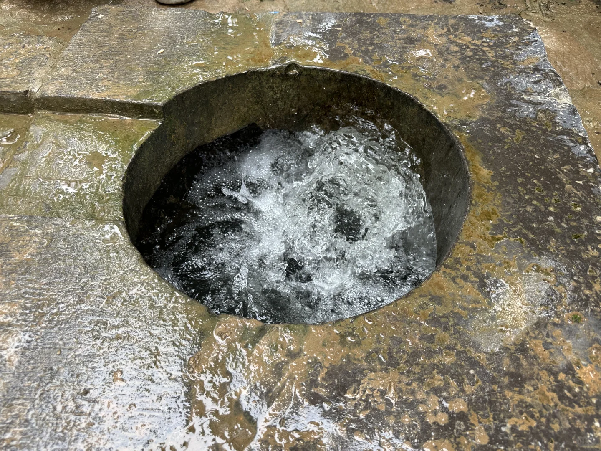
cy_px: 226
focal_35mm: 24
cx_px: 300
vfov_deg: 56.8
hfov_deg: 71.6
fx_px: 417
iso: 64
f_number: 1.78
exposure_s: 1/138
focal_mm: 6.86
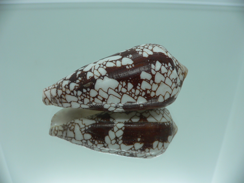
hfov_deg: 52.6
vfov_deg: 40.7
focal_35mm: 35
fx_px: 247
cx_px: 122
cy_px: 92
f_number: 2.8
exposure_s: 1/60
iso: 80
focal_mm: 4.6
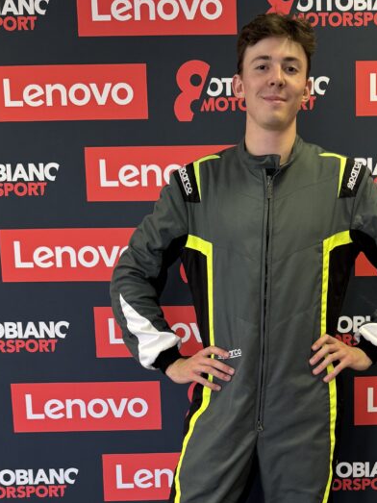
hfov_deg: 30.7
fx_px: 683
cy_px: 430
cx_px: 234
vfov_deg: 38.3
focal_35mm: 47
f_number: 1.78
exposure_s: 1/50
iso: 200
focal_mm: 6.76
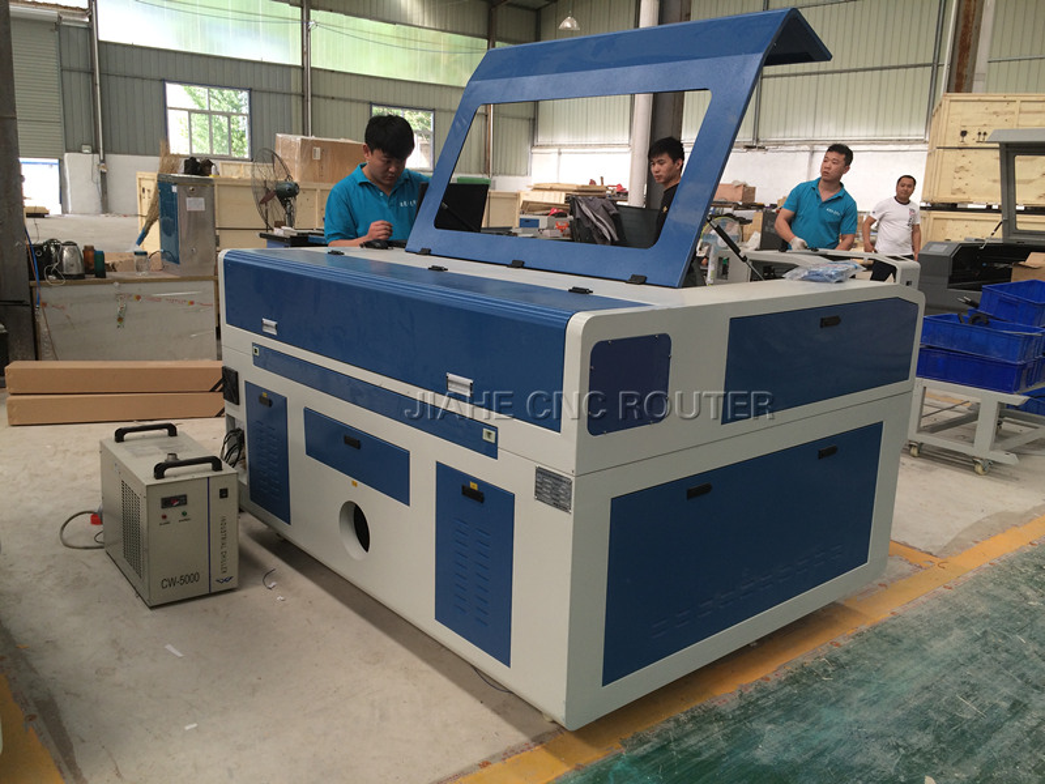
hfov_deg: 61.7
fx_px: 875
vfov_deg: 48.2
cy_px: 392
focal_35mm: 29
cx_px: 522
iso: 32
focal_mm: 4.15
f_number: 2.2
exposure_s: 1/187
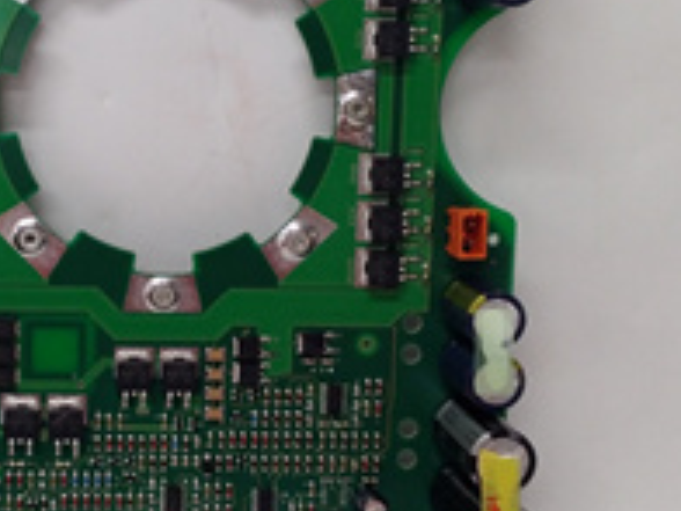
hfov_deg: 27.6
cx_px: 139
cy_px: 238
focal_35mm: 69
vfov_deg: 21.3
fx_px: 1357
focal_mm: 3.79
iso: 188
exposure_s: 1/33
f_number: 2
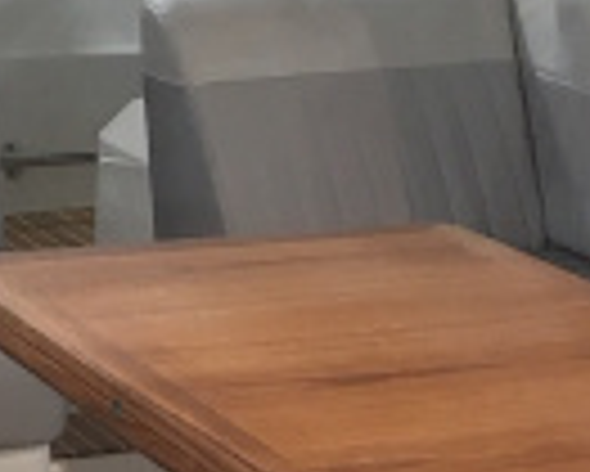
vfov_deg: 8.7
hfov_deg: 11.1
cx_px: 446
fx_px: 3023
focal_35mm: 173
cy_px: 697
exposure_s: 1/33
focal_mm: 4.15
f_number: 2.2
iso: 25
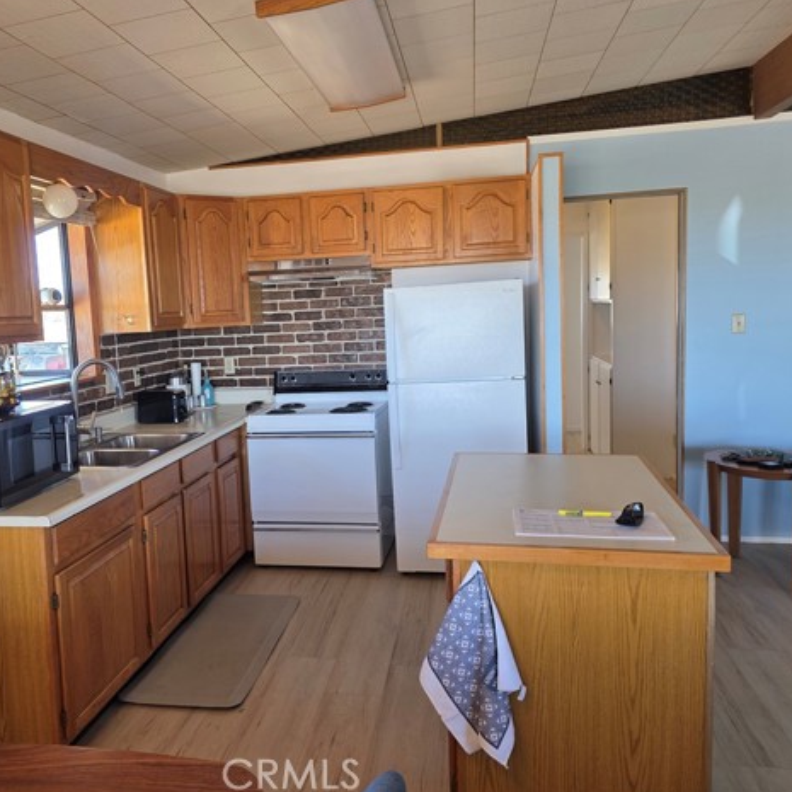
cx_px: 334
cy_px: 390
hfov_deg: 57.0
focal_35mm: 28
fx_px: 725
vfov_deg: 57.3
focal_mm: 6.3
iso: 100
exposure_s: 1/120
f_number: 1.7
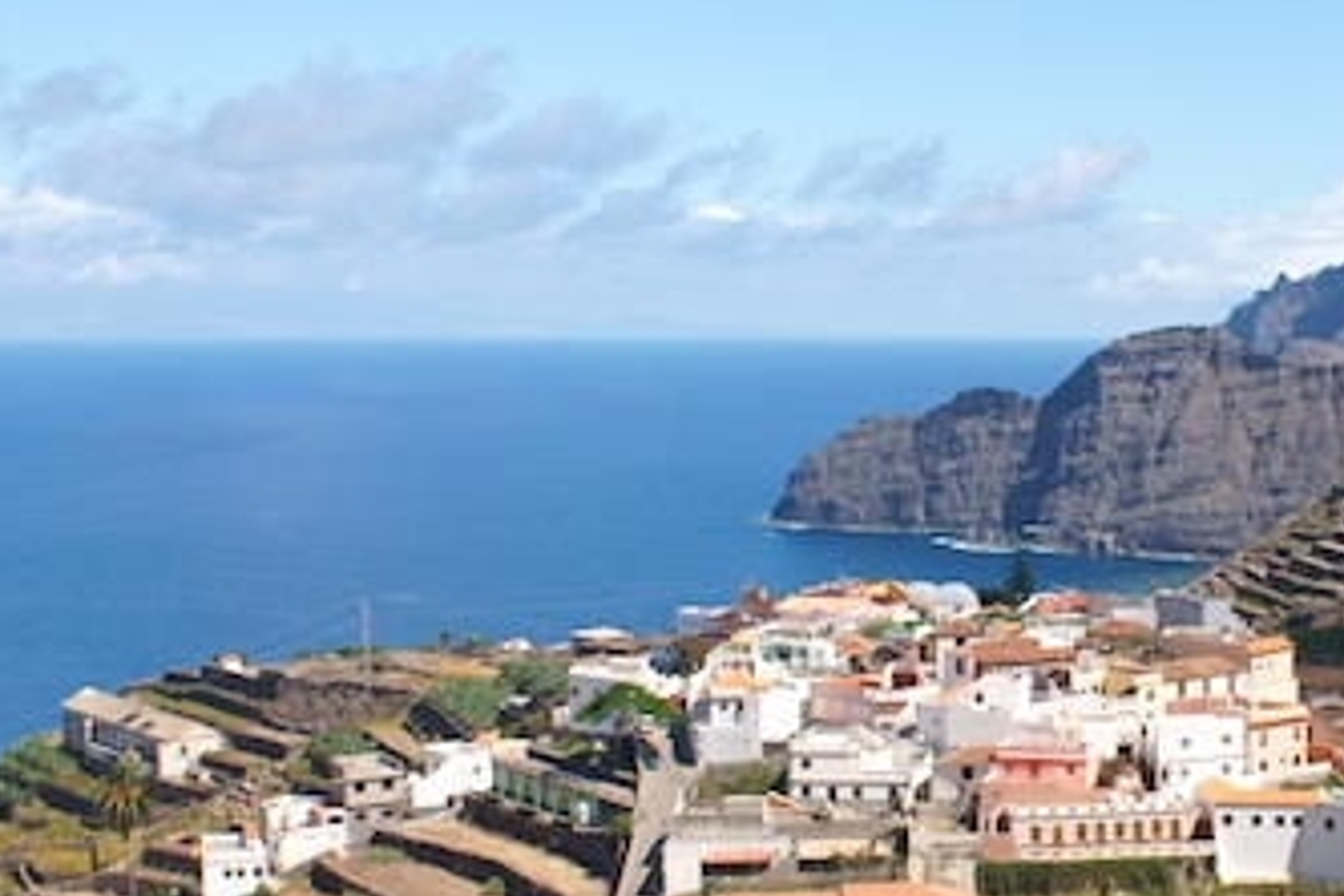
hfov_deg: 31.1
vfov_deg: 21.6
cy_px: 490
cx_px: 1078
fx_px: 2352
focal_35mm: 63
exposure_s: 1/250
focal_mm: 20
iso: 200
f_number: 10
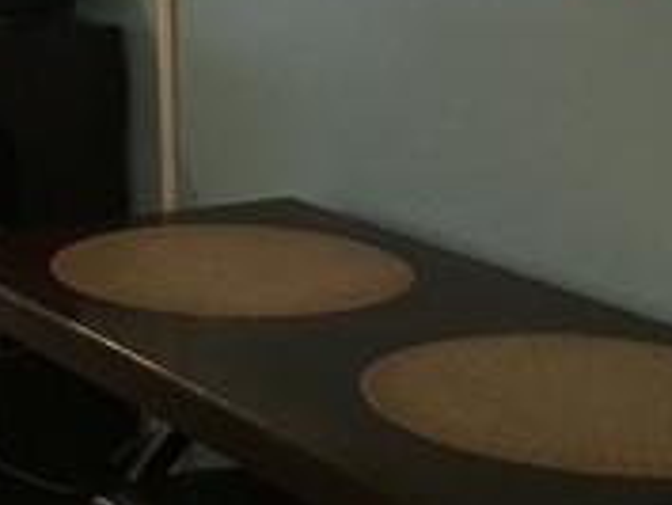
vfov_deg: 13.7
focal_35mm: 105
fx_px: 2040
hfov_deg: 17.4
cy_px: -114
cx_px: -228
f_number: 2.2
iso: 250
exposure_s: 1/17
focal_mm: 4.15
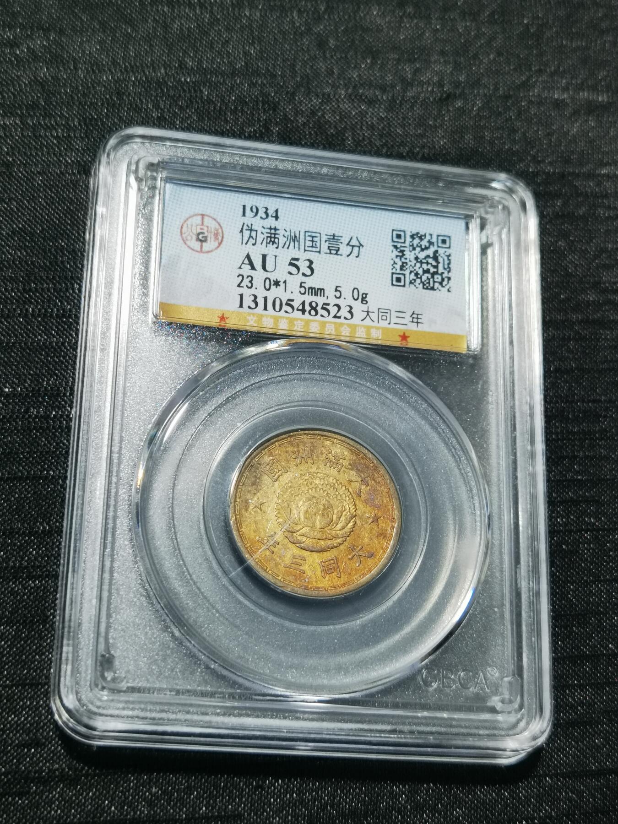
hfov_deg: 26.1
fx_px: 1333
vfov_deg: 34.3
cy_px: 412
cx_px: 309
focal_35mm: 56
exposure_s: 1/100
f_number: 1.9
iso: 125
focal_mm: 6.67
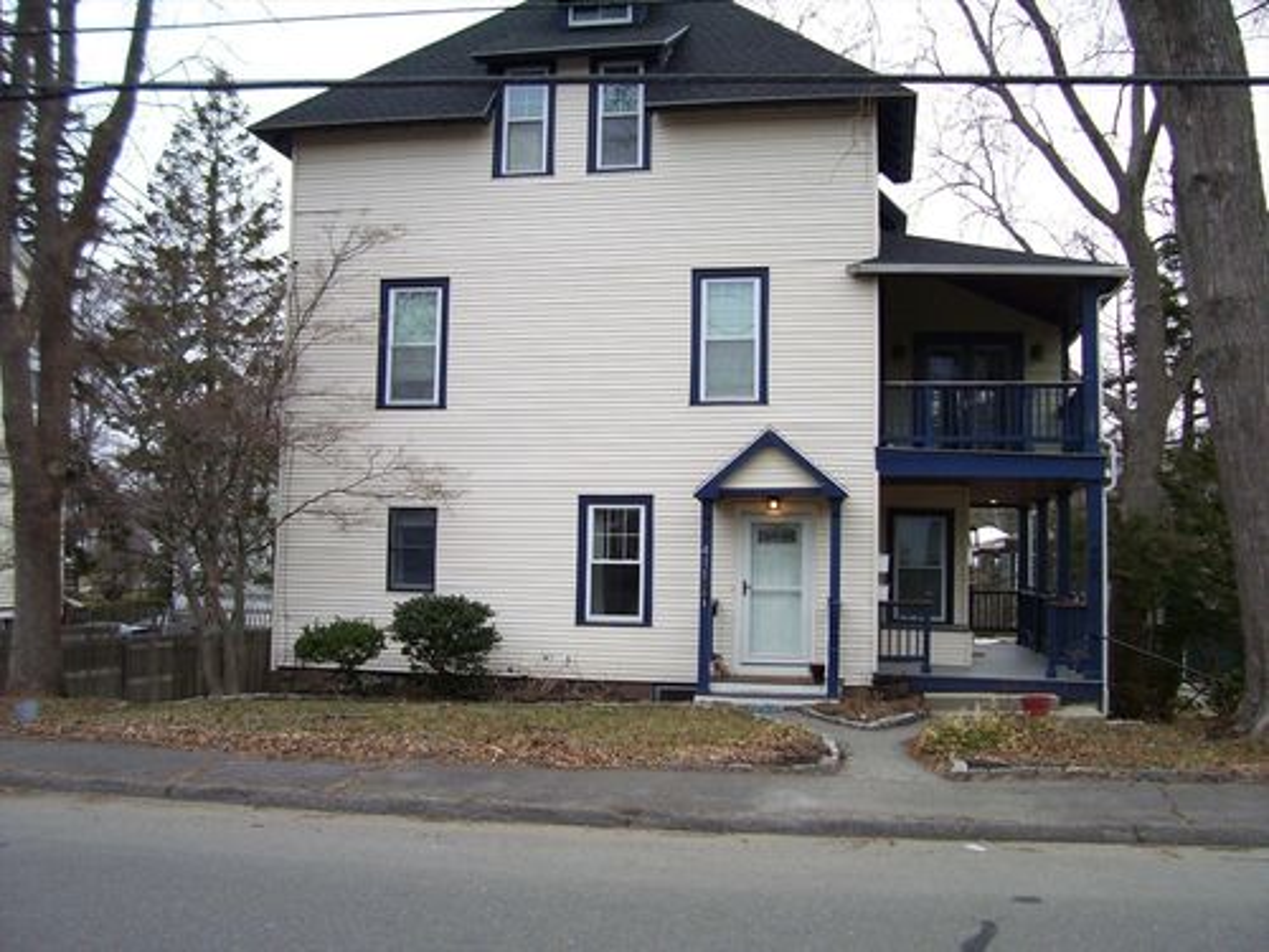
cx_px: 634
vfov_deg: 41.8
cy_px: 476
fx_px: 1246
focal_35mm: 34
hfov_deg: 54.0
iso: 80
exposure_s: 1/180
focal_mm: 5.6
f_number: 2.7
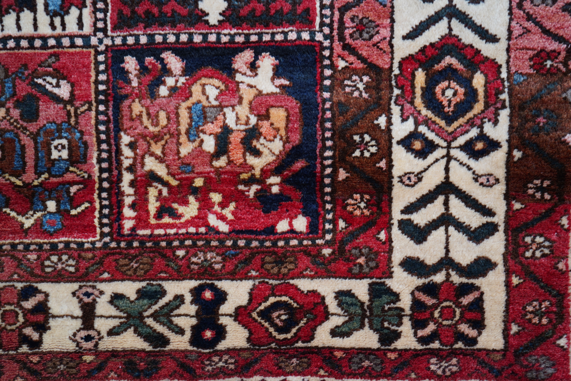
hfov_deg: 49.6
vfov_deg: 34.2
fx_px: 619
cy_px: 190
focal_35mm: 39
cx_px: 286
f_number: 4.5
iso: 125
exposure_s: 1/80
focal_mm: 39
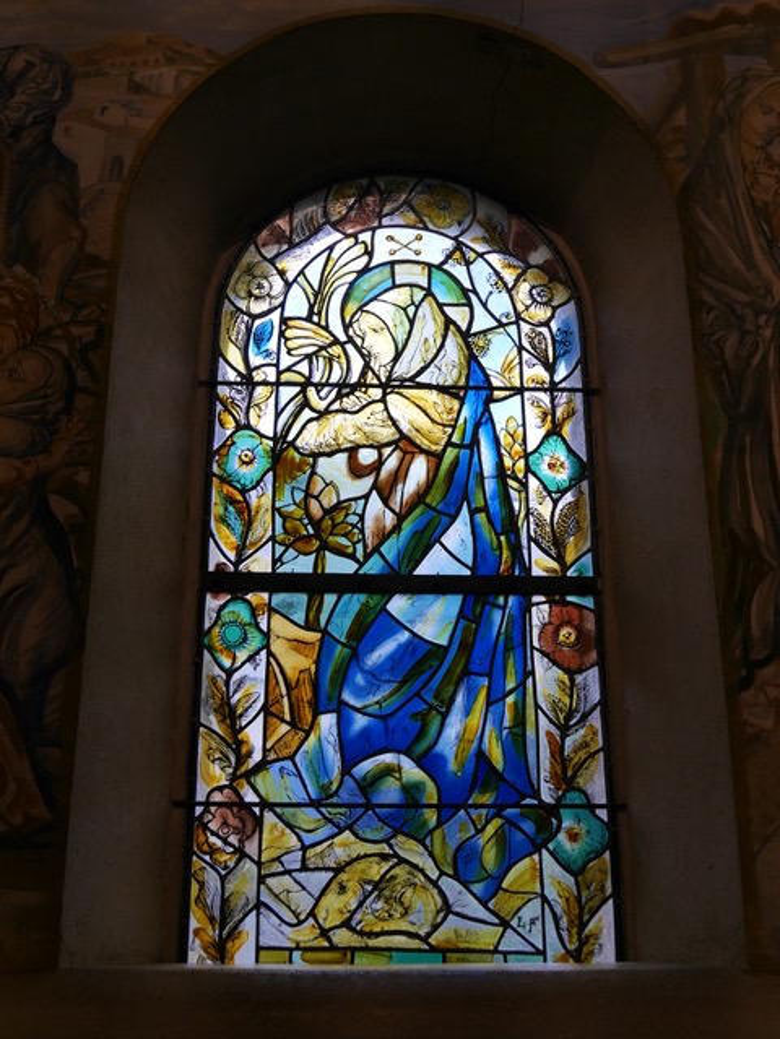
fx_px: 1142
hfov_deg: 37.7
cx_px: 390
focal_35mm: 38
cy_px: 520
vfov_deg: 49.0
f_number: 4.5
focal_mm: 19
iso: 200
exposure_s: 1/125
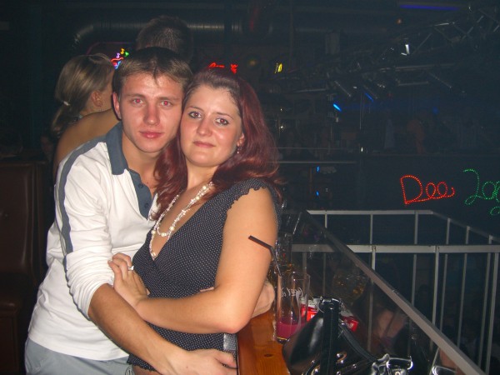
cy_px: 188
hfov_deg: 49.0
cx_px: 250
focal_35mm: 38
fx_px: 549
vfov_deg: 37.7
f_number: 2.8
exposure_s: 1/60
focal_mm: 7.9
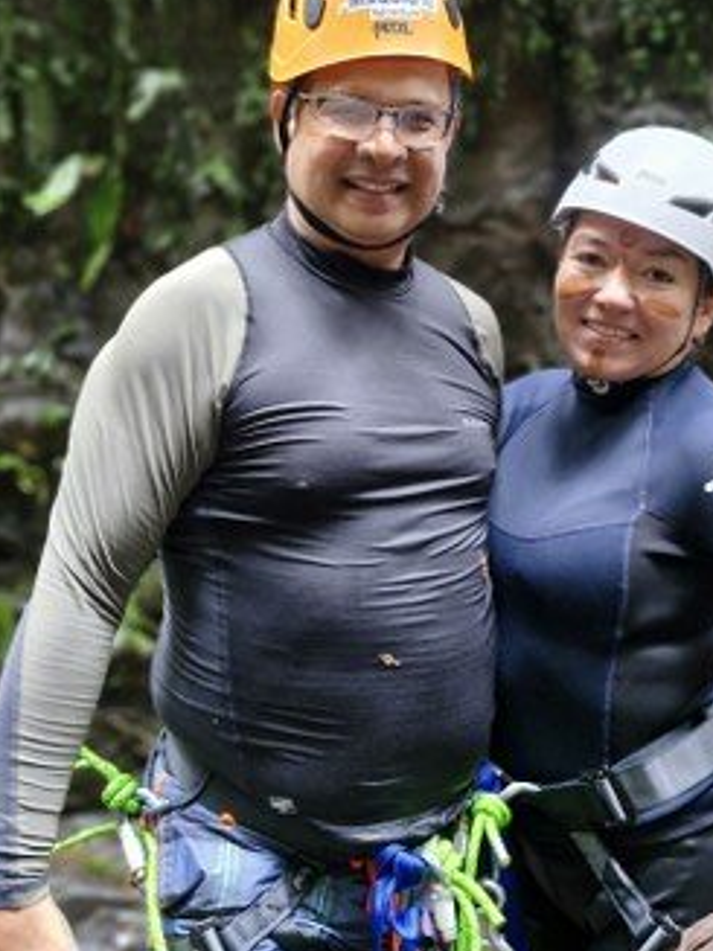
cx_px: 396
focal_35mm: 45
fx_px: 1237
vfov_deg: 41.8
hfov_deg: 32.1
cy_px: 352
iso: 640
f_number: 1.8
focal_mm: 5.54
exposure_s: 1/40
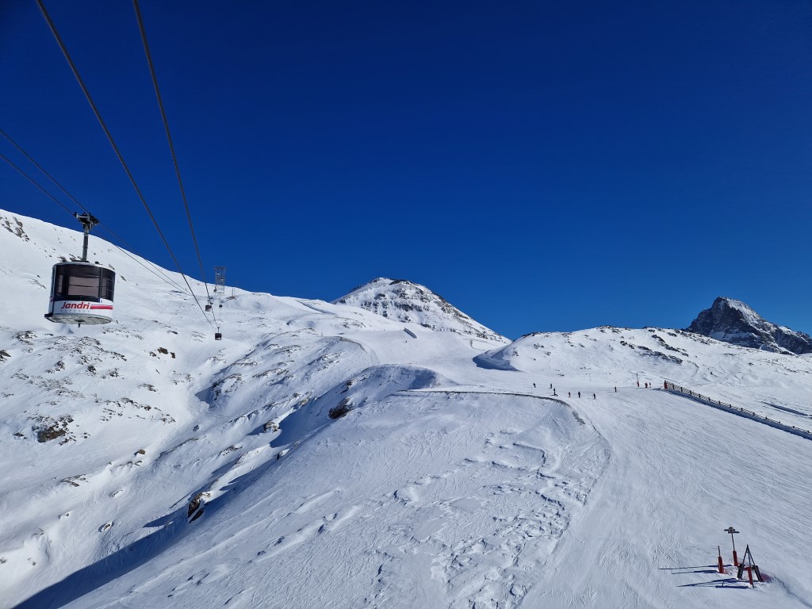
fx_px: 540
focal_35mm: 23
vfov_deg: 58.9
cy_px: 304
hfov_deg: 73.9
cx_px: 406
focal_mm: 5.4
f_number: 1.8
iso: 50
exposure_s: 1/6736
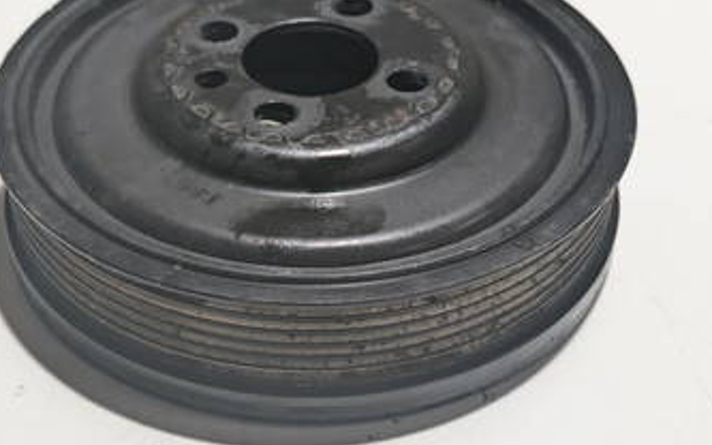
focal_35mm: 65
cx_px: 297
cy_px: 218
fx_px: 1261
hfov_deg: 31.5
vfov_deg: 20.0
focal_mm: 5.43
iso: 189
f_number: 1.89
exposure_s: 1/100
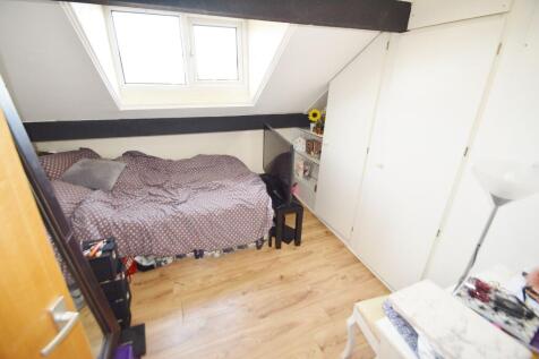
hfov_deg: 100.4
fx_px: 224
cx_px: 270
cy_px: 180
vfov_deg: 77.3
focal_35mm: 15
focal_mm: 10
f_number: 5
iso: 800
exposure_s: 1/100
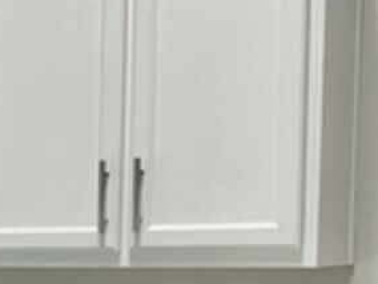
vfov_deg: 12.2
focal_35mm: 117
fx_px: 1278
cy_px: 393
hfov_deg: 15.7
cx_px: -168
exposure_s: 1/60
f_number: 1.8
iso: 80
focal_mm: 4.25
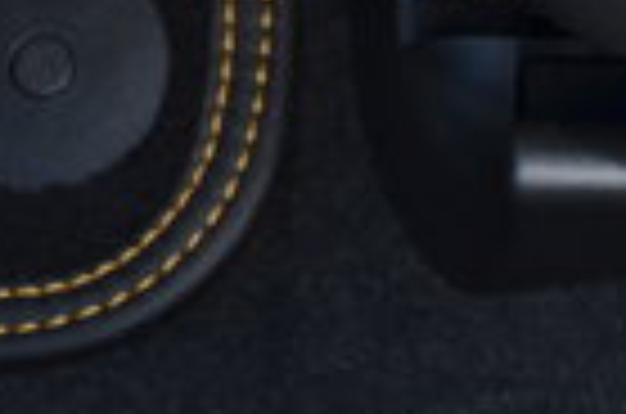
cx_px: 1049
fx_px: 4615
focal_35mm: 266
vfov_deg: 5.1
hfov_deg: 7.6
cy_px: 655
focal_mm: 32
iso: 400
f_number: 4.8
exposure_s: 1/125
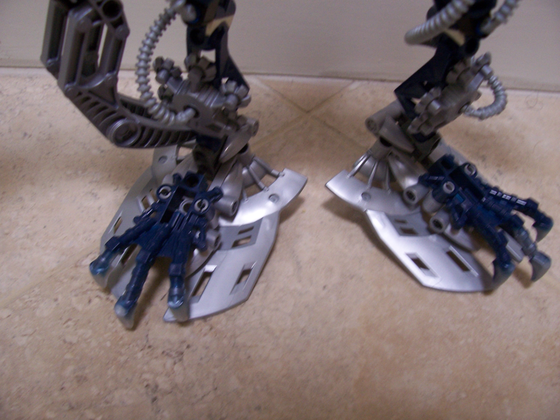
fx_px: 550
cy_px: 210
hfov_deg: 54.0
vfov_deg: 41.8
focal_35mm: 34
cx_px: 280
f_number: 2.7
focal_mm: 5.6
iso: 160
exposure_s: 1/20
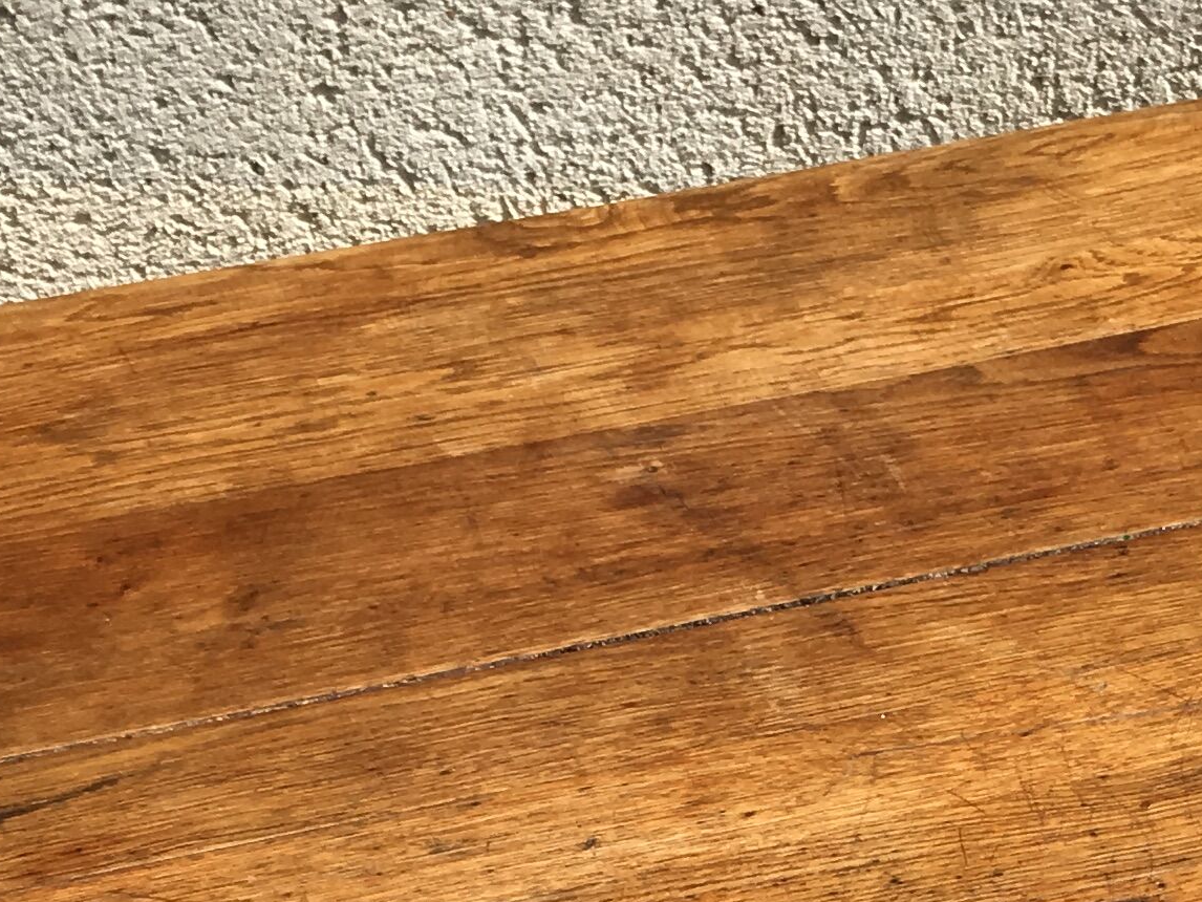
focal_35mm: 102
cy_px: 1383
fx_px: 3543
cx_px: 960
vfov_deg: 13.6
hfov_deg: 19.1
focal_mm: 4.15
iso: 25
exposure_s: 1/1221
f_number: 2.2
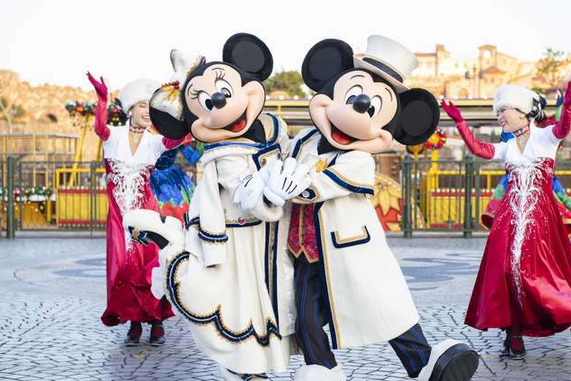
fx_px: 1174
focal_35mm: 74
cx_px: 322
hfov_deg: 27.3
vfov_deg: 18.4
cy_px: 199
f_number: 4
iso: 800
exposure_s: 1/500
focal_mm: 62
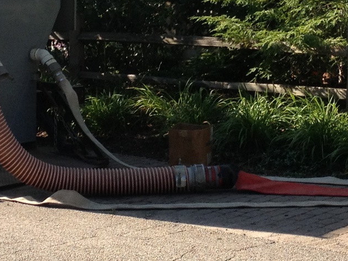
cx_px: 226
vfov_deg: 10.6
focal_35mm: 139
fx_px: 1398
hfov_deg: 14.2
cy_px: 19
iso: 50
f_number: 2.4
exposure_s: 1/627
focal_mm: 4.28
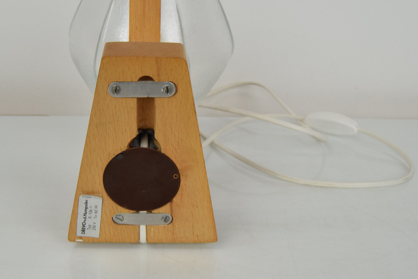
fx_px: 558
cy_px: 124
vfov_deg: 28.1
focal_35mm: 48
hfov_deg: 40.8
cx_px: 155
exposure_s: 1/320
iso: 1600
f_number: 9
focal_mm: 24
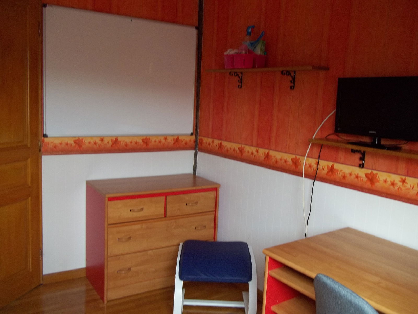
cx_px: 209
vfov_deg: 44.2
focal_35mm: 32
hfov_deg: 56.8
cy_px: 157
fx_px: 386
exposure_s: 1/30
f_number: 2.9
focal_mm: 5.7
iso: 136
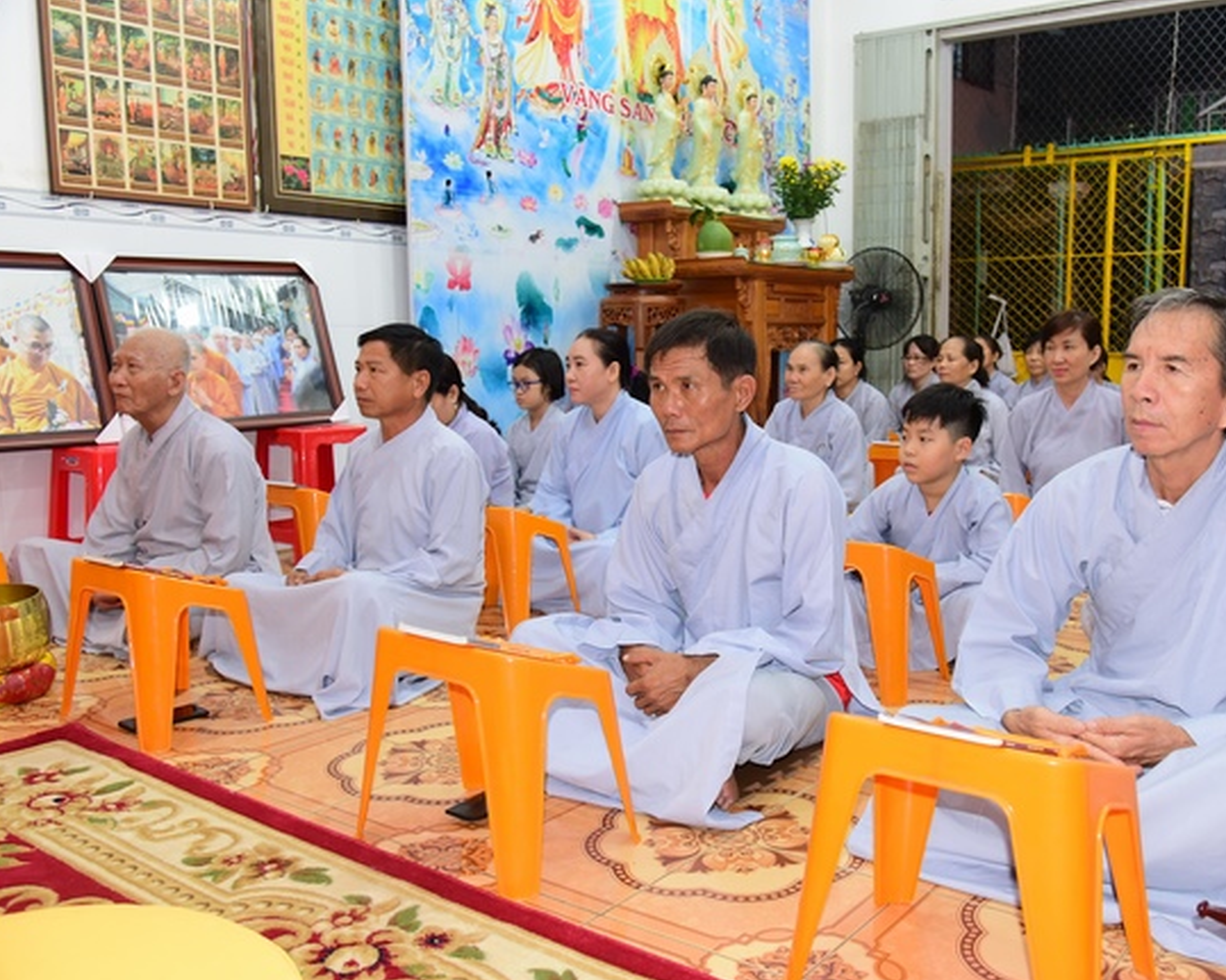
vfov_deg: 43.3
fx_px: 1233
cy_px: 491
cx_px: 710
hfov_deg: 52.6
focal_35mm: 34
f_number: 4.5
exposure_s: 1/40
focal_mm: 30
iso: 1000
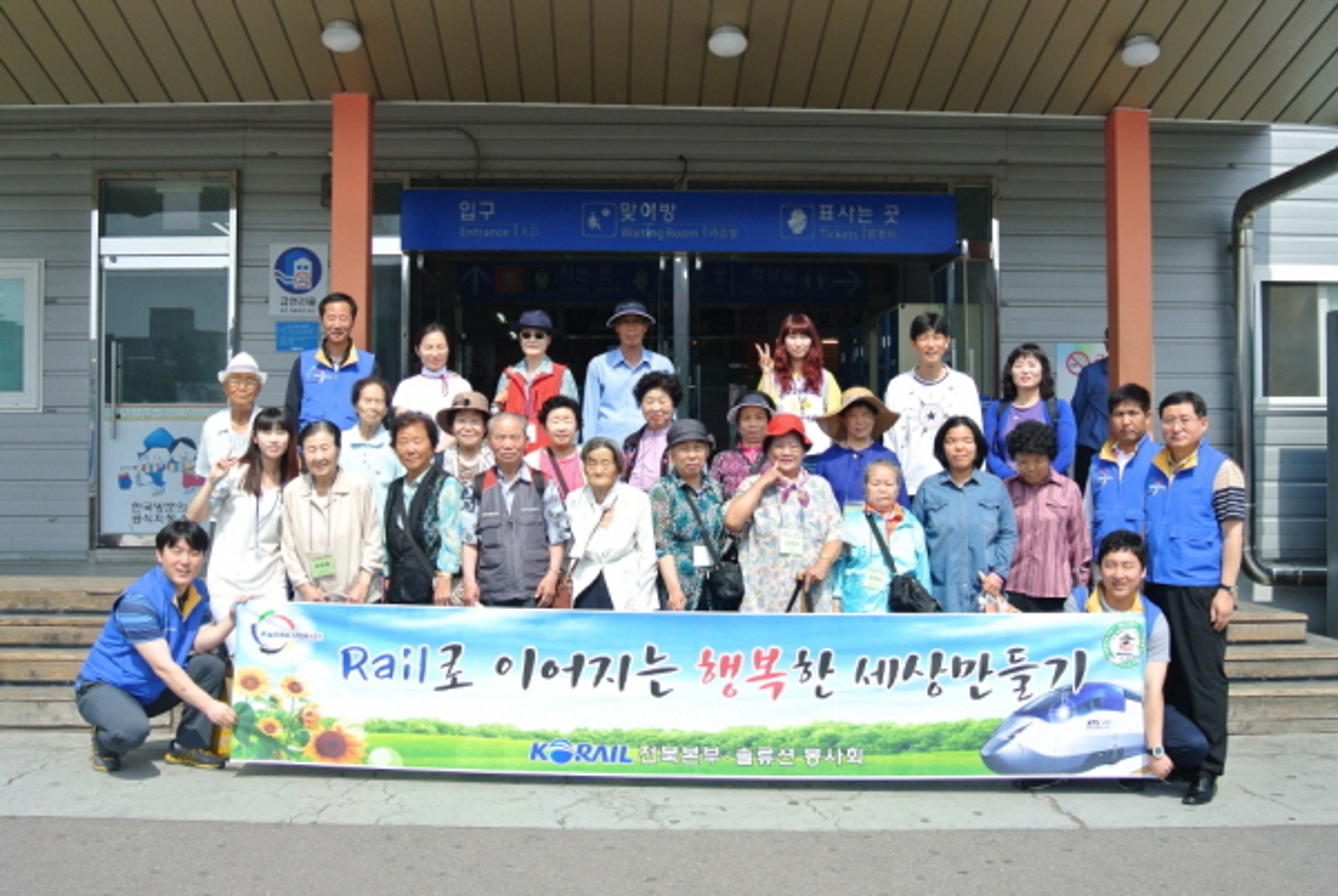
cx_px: 669
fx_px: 1452
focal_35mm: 39
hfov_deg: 49.5
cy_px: 448
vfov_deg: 34.3
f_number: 4.5
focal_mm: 14.5
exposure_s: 1/640
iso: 100
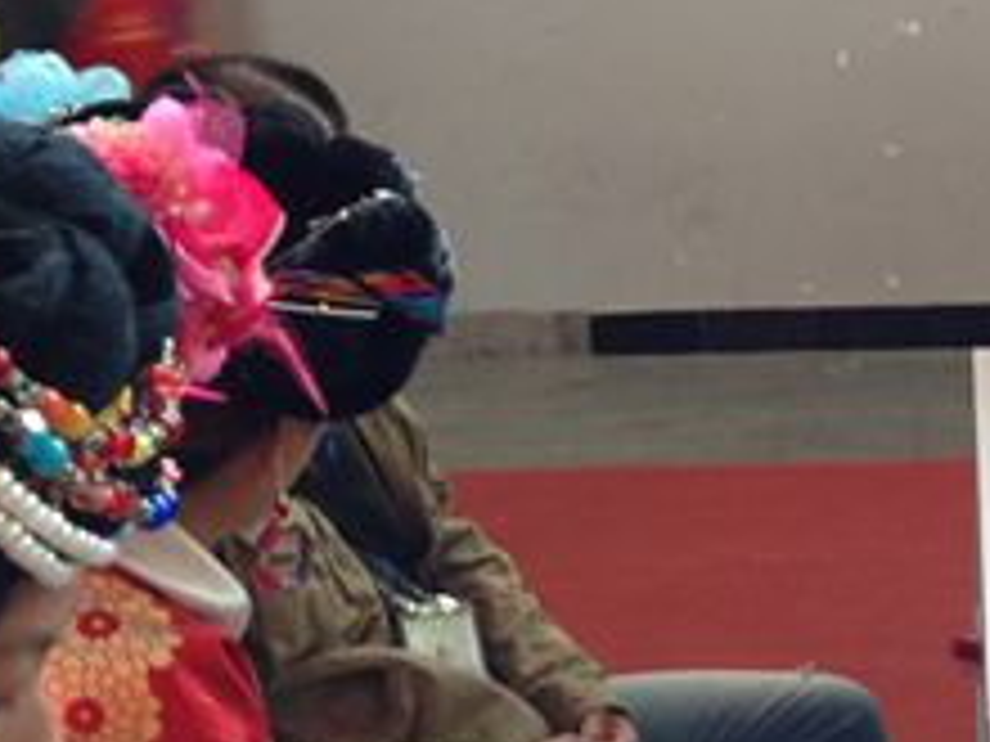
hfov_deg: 20.6
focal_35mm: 90
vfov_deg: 16.4
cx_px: 1138
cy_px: 342
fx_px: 2574
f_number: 2.4
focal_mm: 4.12
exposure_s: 1/20
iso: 125
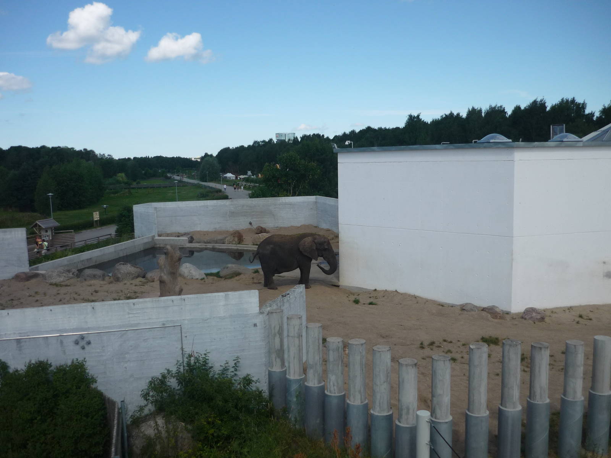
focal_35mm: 33
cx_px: 306
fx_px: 582
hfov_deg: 55.4
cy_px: 229
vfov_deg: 42.9
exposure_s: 1/160
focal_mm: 5.5
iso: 100
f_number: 8
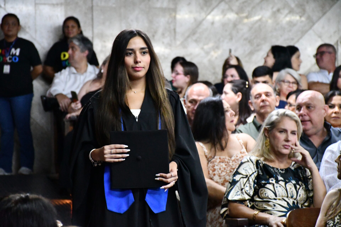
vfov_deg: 9.7
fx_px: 1345
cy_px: 114
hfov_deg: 14.4
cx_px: 170
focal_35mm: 142
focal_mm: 95
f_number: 5.3
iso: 12800
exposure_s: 1/50
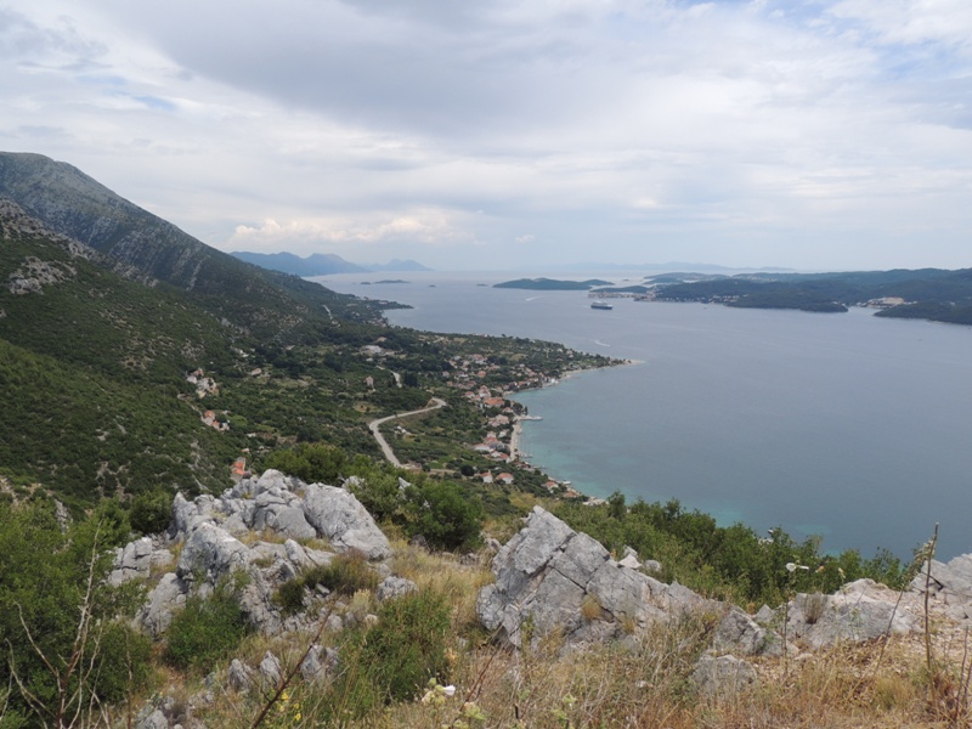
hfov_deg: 63.4
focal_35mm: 28
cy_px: 364
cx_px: 486
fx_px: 786
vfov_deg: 49.7
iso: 100
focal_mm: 4.9
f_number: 3.1
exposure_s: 1/1250
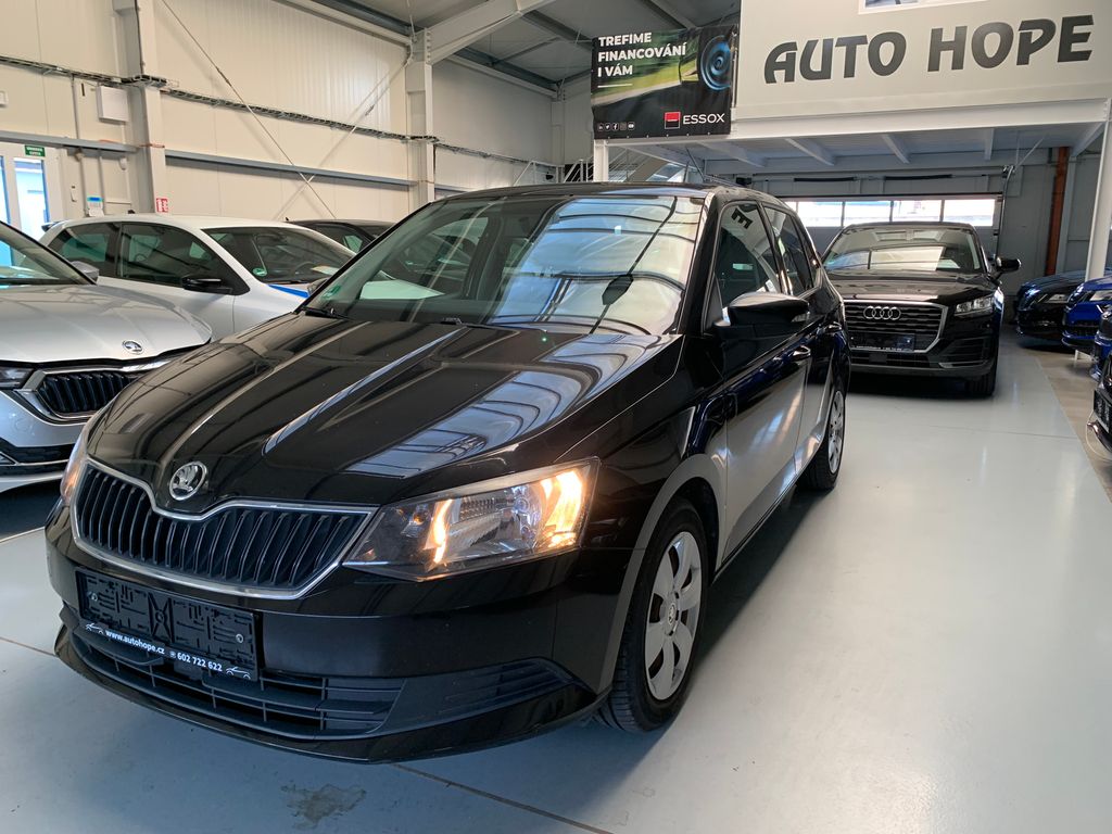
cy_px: 417
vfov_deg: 53.1
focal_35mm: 26
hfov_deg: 67.3
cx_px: 556
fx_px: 835
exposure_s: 1/60
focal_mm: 4.25
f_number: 1.8
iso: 125
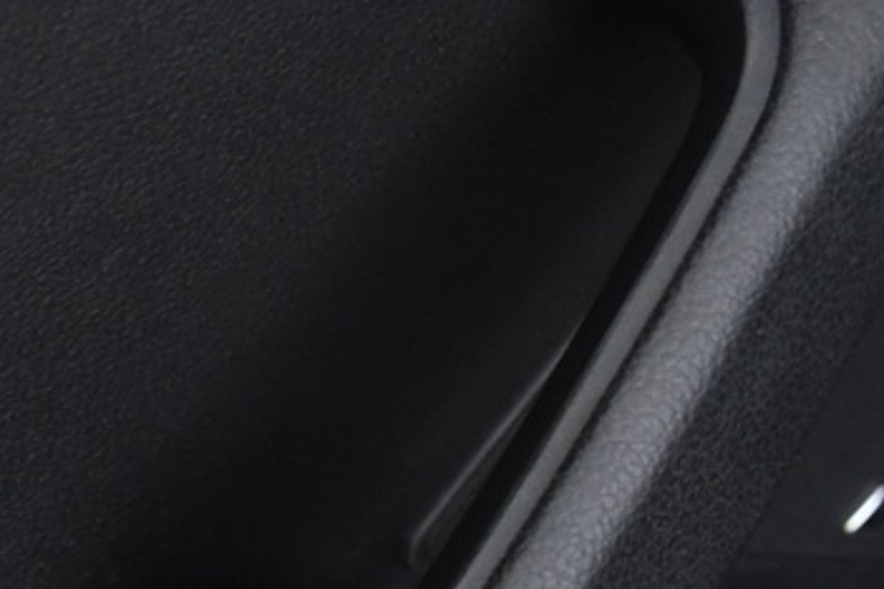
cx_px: -204
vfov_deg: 6.7
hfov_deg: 10.0
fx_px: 4984
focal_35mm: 203
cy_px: 826
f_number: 4
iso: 4000
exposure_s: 1/30
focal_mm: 44
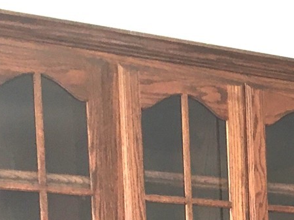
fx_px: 1121
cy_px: 451
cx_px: 518
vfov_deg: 10.3
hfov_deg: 13.5
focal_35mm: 132
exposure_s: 1/15
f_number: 2.2
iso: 25
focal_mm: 4.15
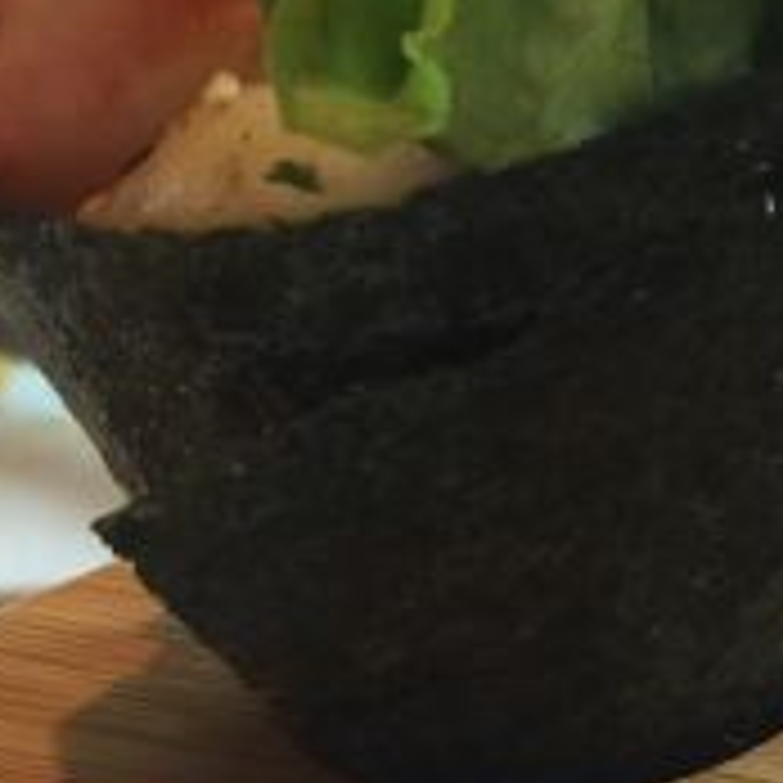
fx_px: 2636
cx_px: 1328
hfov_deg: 15.1
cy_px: 277
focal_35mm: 103
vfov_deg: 16.9
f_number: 2.2
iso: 32
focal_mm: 4.15
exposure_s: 1/15
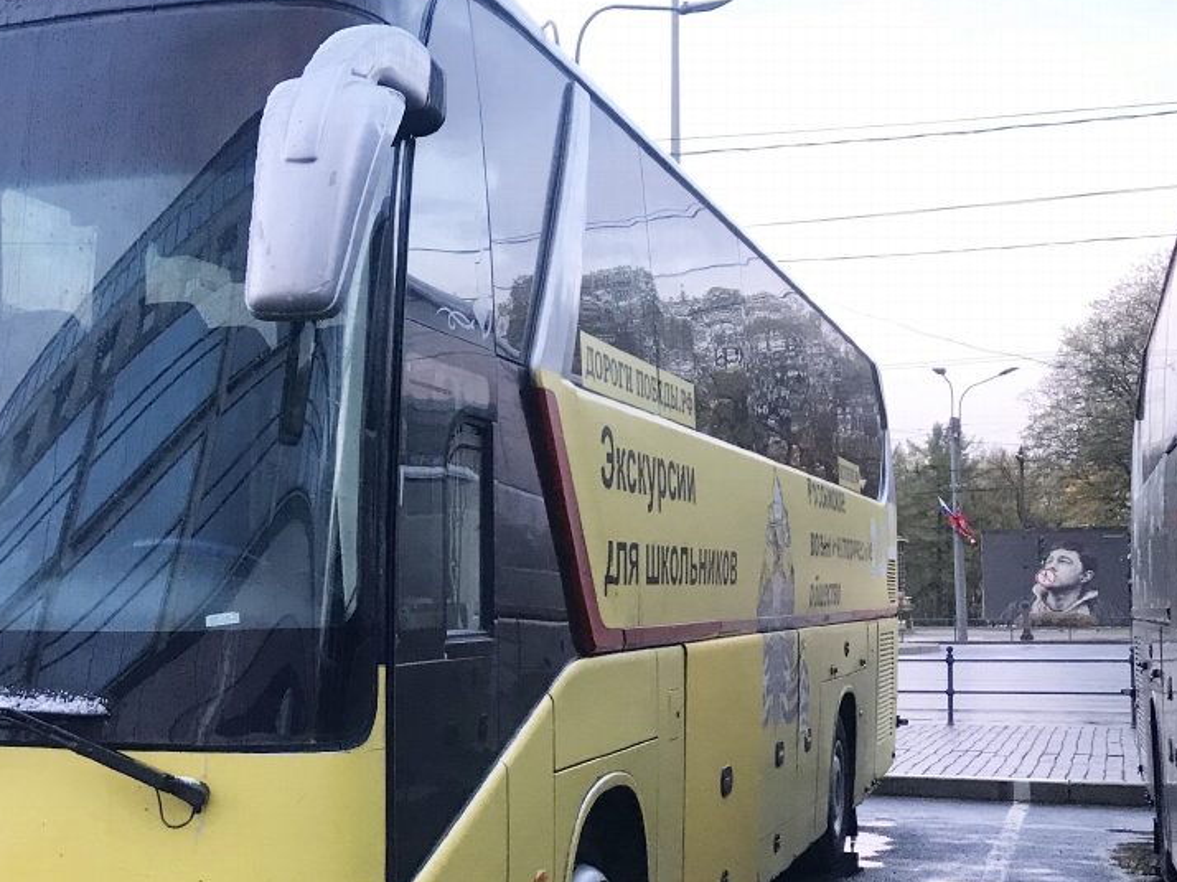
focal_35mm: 51
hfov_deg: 35.6
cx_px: 148
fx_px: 1733
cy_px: 594
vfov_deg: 28.3
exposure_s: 1/33
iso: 40
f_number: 1.8
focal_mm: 3.99
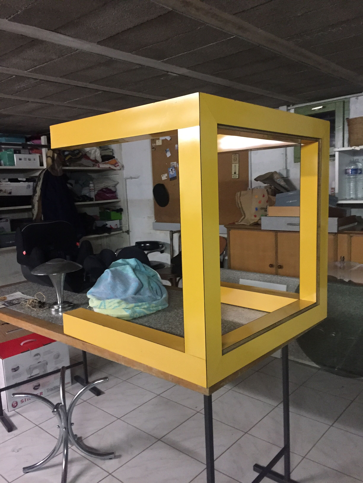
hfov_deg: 48.2
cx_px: 182
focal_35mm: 29
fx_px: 405
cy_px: 242
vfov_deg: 61.7
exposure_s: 1/17
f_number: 2.2
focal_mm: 4.15
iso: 320
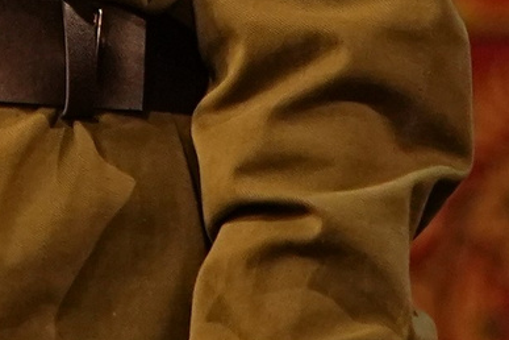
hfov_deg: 1.2
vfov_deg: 0.8
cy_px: -176
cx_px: -445
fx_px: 23850
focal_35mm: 1687
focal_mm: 170
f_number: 2.8
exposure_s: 1/400
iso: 1600
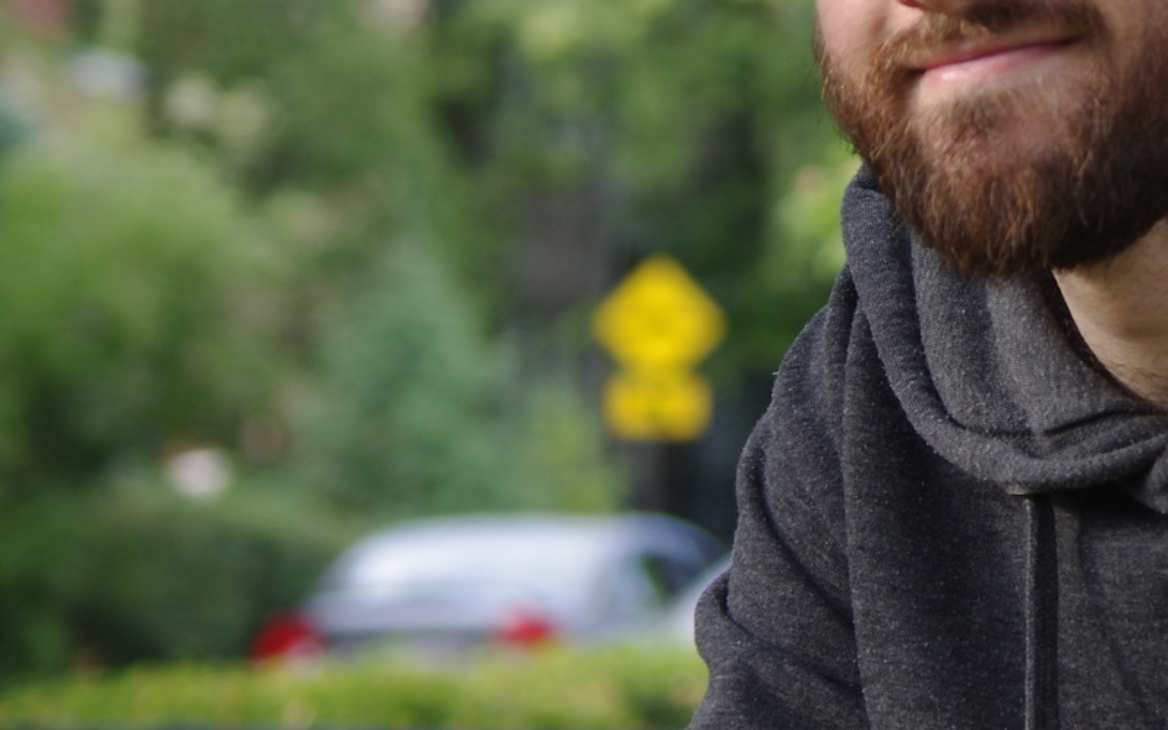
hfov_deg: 8.1
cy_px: 164
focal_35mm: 257
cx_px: 1237
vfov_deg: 5.1
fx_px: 8182
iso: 200
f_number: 5
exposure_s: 1/125
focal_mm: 62.5
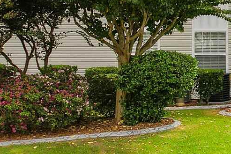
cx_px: 576
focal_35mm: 137
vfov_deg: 9.9
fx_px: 879
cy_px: -17
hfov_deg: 11.8
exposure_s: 1/500
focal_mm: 8.38
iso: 100
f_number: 2.8
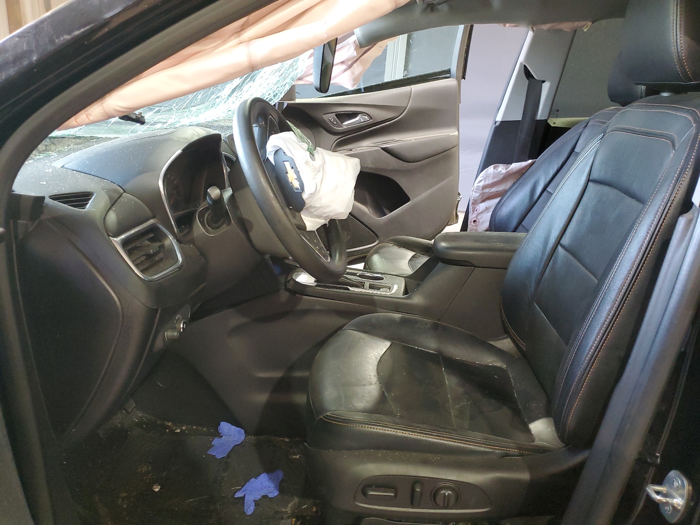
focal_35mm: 26
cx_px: 350
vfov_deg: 53.1
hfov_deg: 67.3
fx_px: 526
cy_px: 262
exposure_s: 1/60.2
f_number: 1.5
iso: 255
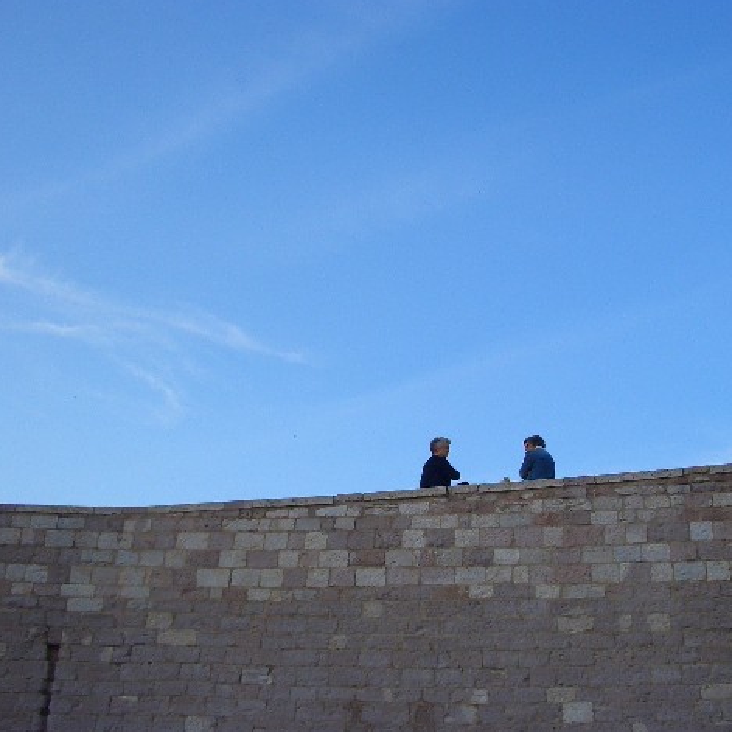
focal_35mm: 42
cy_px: 367
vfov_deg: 40.0
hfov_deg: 39.6
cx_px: 486
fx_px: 1005
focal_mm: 5.8
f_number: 4.3
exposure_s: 1/160
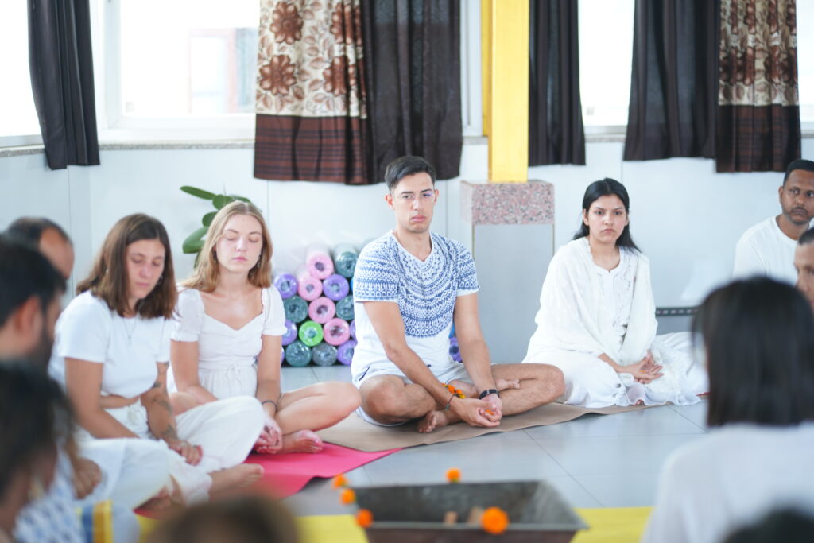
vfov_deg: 16.1
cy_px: 272
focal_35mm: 85
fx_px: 1922
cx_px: 407
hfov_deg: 23.9
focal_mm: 85
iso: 250
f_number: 1.4
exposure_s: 1/200
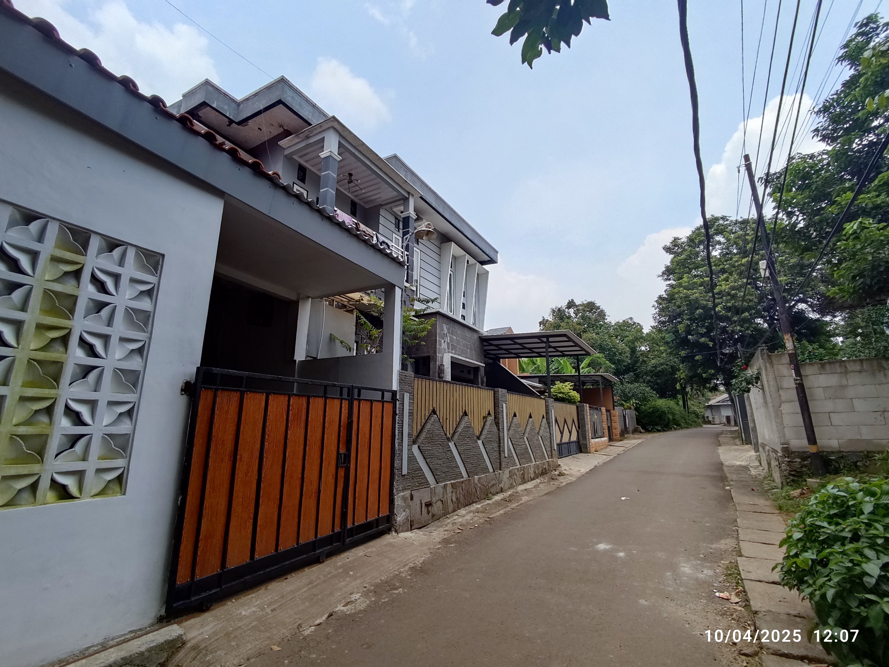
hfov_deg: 98.2
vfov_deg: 81.7
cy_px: 334
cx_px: 444
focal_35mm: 15
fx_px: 385
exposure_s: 1/446
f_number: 2.2
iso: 50
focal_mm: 1.6
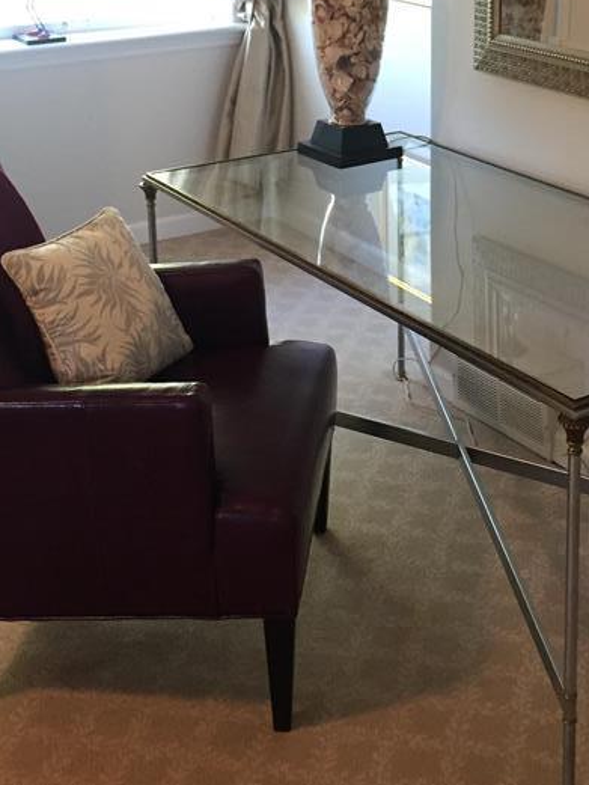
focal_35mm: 57
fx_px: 1293
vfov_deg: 32.5
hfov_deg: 25.6
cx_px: 374
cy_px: 121
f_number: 2.2
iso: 160
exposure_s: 1/30
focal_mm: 4.15
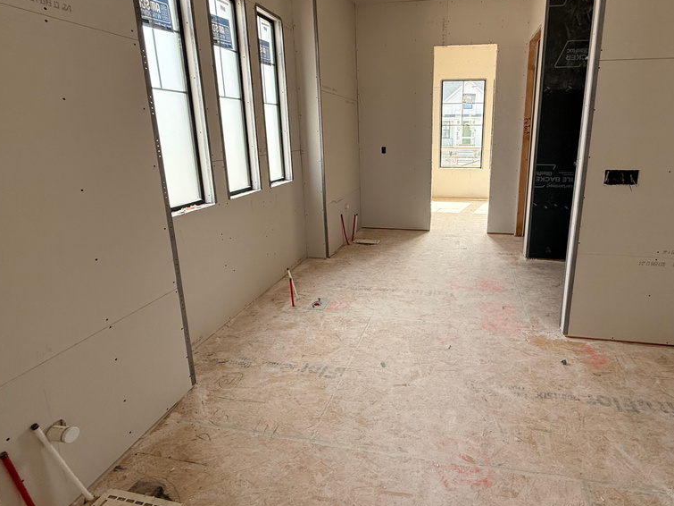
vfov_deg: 68.3
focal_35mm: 19
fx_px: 370
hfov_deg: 83.7
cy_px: 215
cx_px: 402
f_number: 2.2
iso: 64
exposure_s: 1/218
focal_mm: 2.22
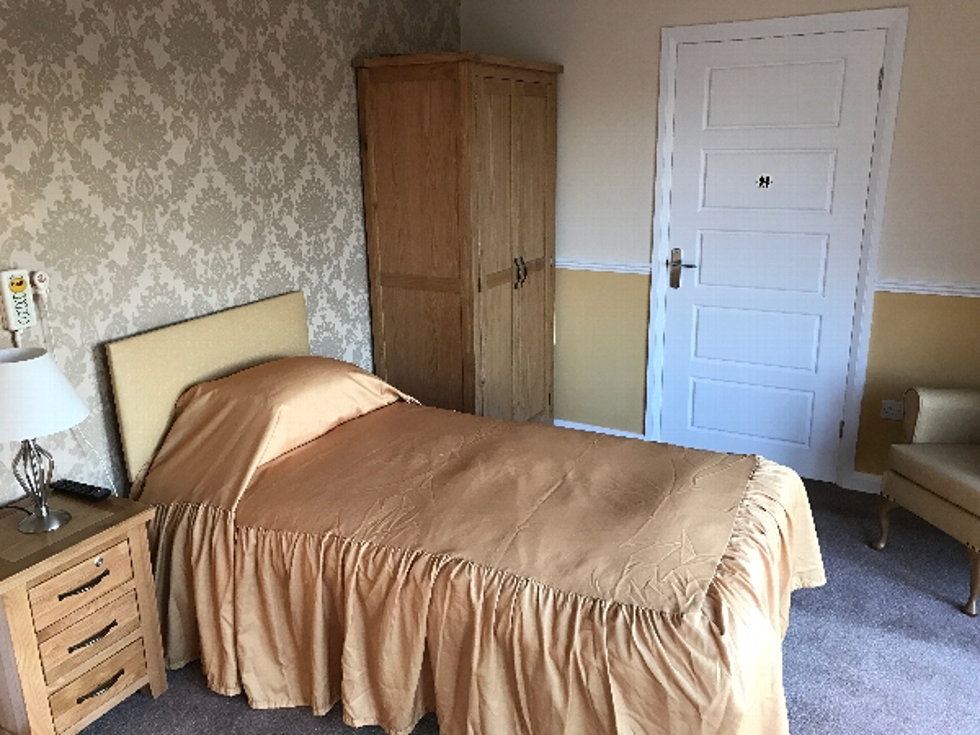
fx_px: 793
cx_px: 490
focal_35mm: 28
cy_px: 368
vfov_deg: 49.7
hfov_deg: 63.4
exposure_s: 1/20
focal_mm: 3.99
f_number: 1.8
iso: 32
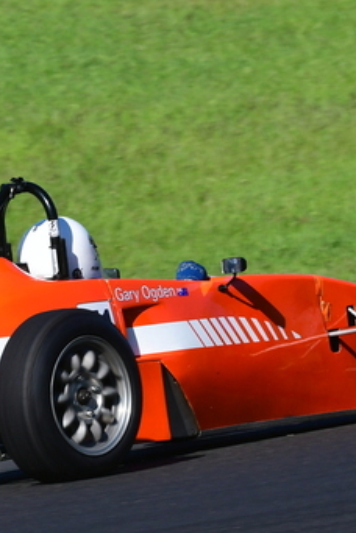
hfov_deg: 2.0
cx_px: 108
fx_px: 10397
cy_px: 231
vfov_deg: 2.9
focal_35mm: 701
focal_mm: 200
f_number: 13
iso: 500
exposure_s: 1/640
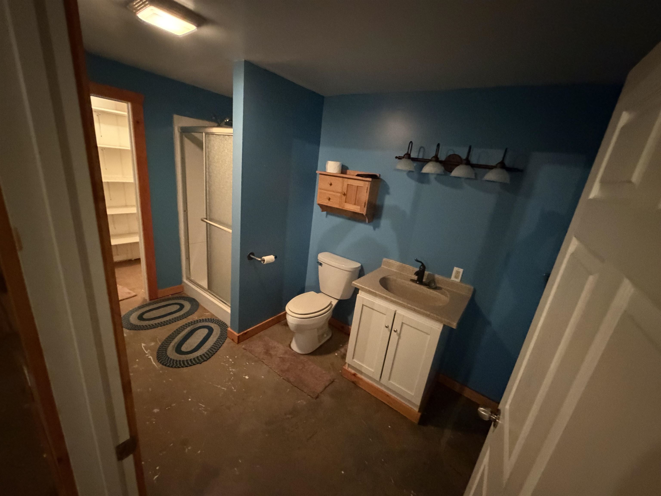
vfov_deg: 85.7
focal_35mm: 14
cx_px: 330
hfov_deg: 102.1
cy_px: 248
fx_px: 267
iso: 1600
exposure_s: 1/30
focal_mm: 2.22
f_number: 2.2
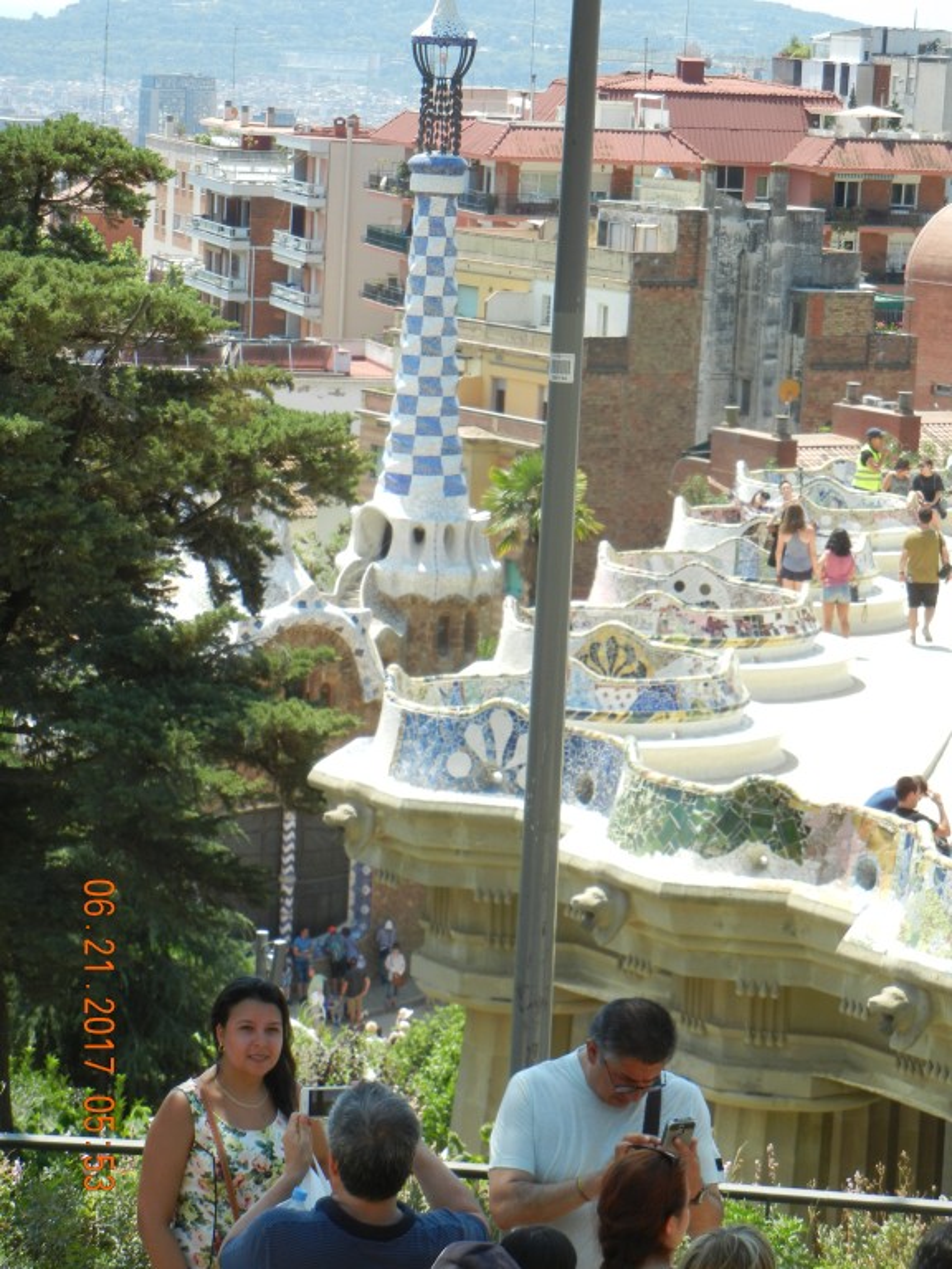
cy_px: 634
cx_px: 476
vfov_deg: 17.0
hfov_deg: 12.8
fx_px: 4254
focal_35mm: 116
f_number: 4.6
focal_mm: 20.9
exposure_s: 1/352
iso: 160
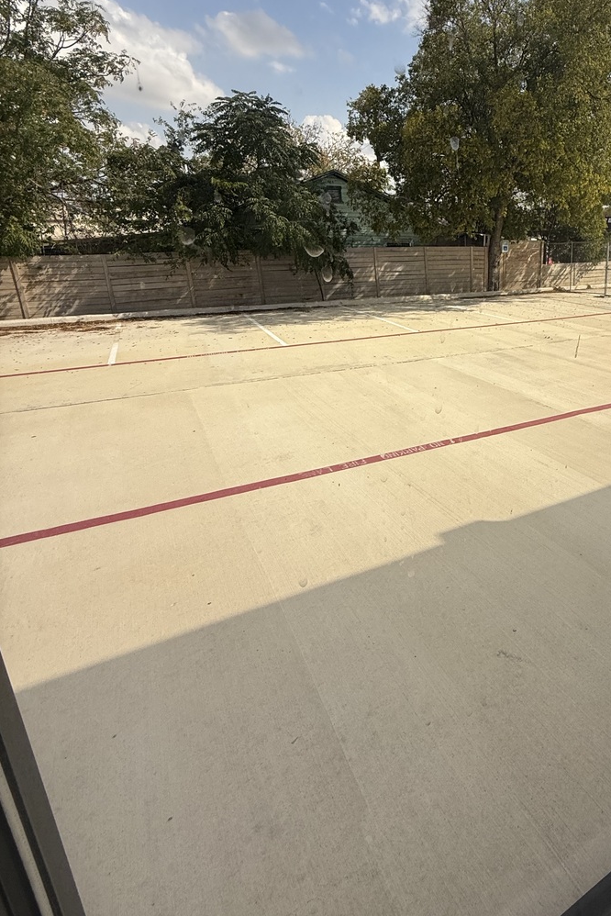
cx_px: 494
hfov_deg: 55.1
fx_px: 534
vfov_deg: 80.6
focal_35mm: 21
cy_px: 388
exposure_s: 1/955
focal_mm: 2.22
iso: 50
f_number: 2.2
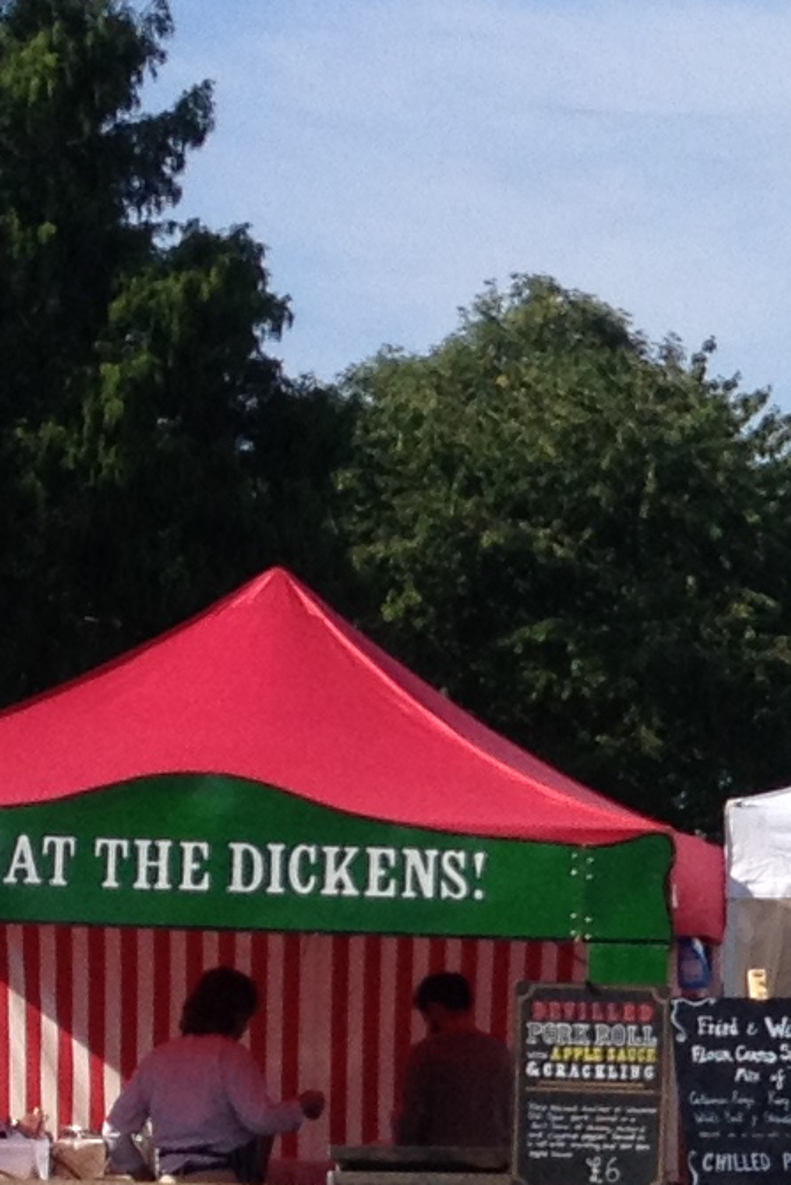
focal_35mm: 177
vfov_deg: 11.5
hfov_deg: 7.5
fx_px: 5827
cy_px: 1068
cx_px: 1556
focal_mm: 4.28
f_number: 2.4
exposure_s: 1/1623
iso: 50
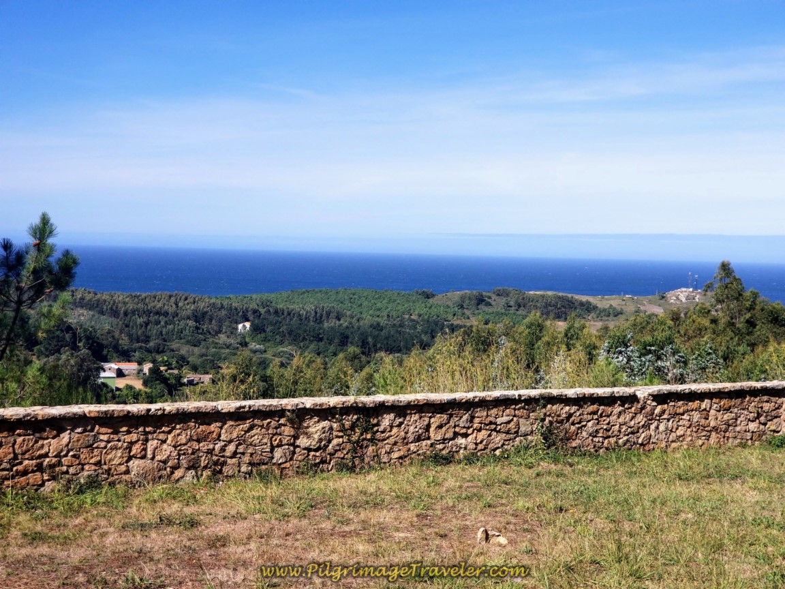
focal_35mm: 52
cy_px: 294
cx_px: 392
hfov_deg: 36.8
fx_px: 1179
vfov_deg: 28.0
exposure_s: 1/1033
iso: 25
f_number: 2.4
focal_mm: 6
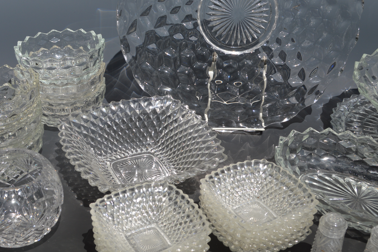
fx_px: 598
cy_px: 147
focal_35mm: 57
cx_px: 156
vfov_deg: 23.7
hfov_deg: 35.0
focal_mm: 30
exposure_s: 1/320
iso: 100
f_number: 9
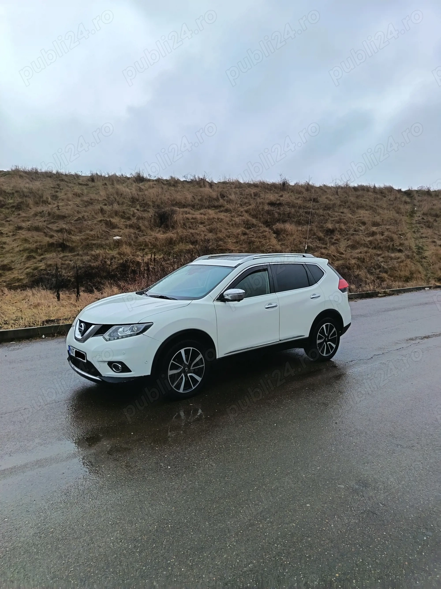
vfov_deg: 71.6
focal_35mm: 24
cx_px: 220
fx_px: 408
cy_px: 294
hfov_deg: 56.8
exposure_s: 1/314
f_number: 1.75
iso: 100
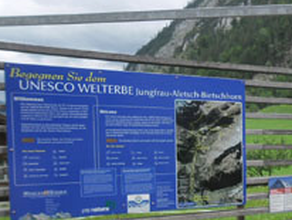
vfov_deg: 24.5
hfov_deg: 29.8
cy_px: 176
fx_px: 498
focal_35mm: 59
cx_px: 312
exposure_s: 1/145
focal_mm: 4.9
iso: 80
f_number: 3.5
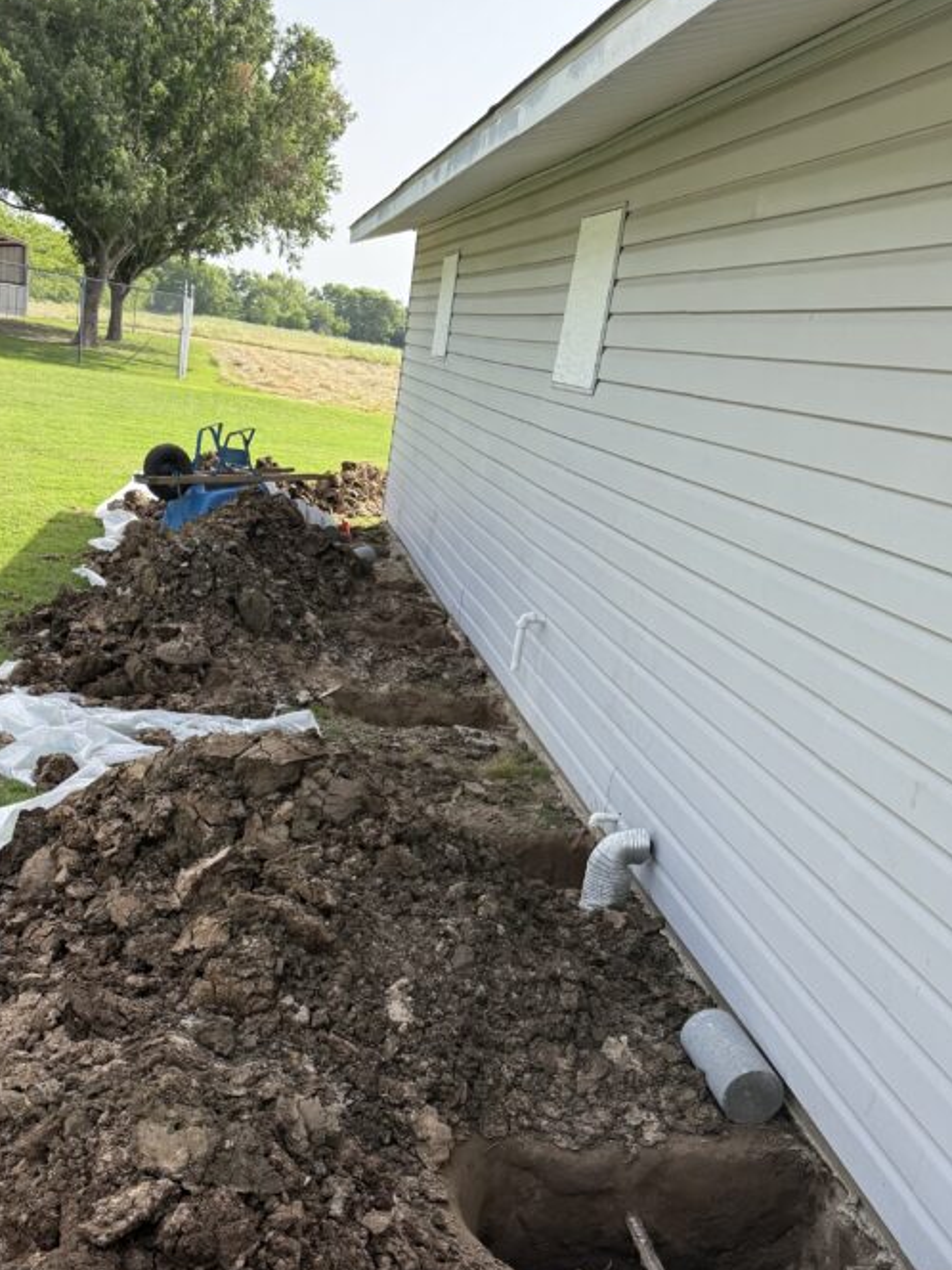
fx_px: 1357
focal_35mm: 37
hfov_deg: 38.5
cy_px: 798
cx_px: 380
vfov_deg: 49.6
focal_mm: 6.76
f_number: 1.78
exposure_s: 1/1464
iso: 100
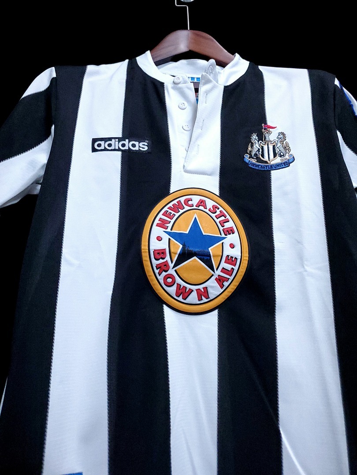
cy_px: 238
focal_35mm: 26
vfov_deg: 67.3
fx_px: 358
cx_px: 178
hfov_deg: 53.1
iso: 640
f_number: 1.5
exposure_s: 1/60
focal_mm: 4.3
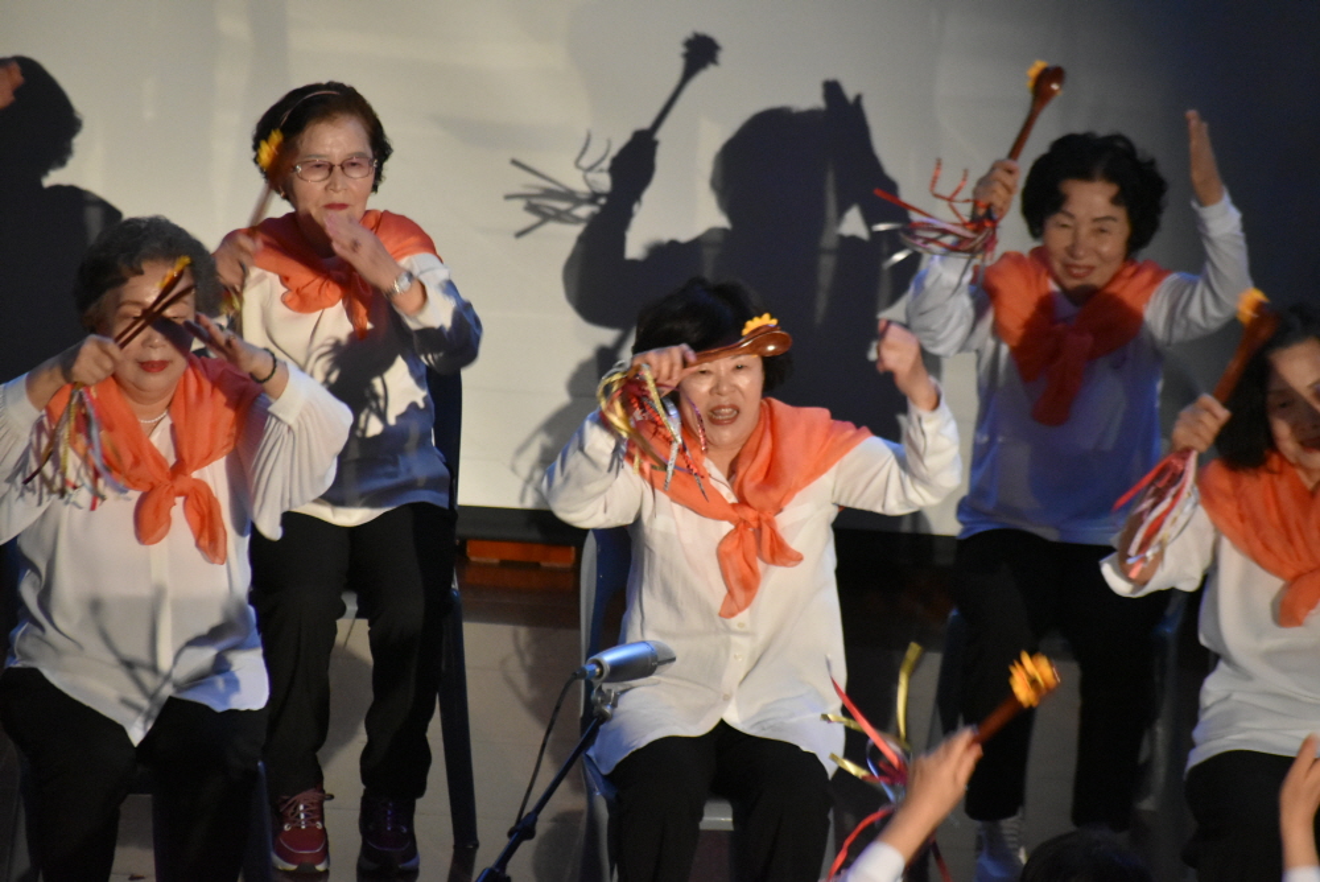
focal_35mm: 315
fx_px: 11556
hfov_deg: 6.5
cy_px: 441
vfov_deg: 4.4
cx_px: 660
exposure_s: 1/125
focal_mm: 210
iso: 4500
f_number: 5.6
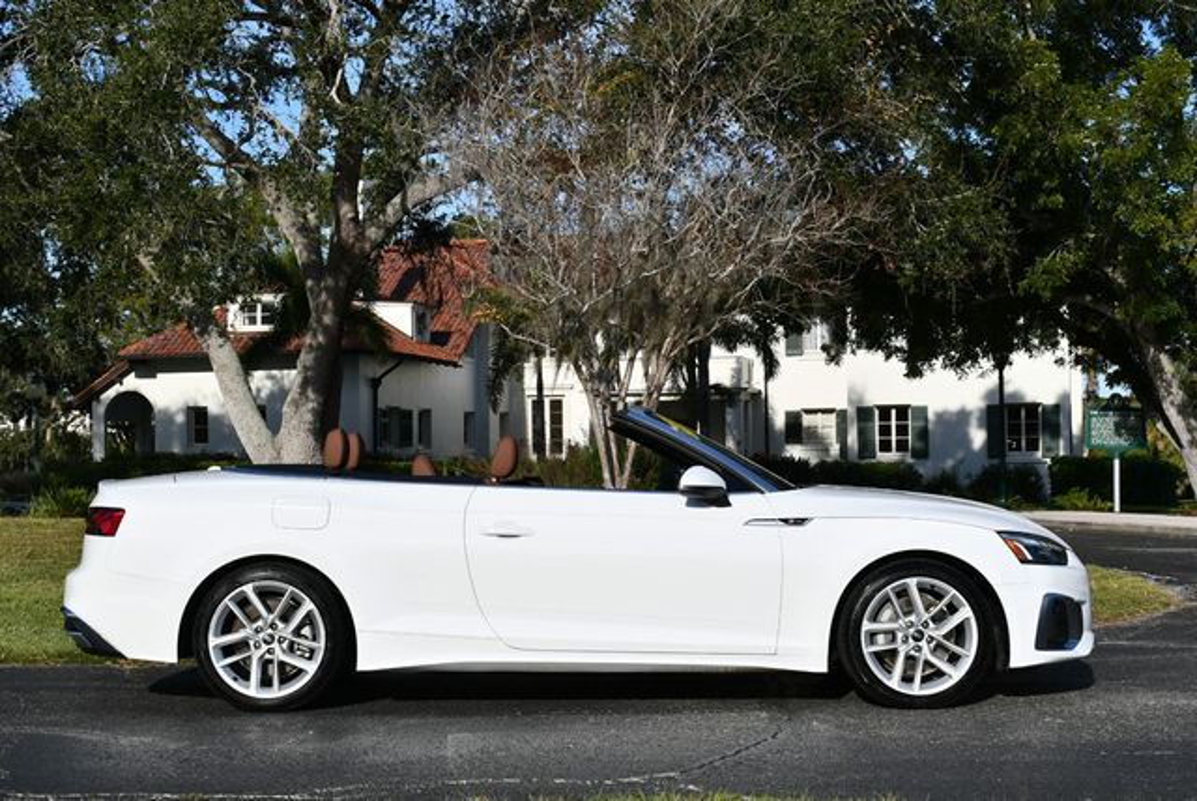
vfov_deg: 25.1
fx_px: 1797
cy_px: 400
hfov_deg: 36.8
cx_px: 598
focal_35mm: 54
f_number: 9
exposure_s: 1/320
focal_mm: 27
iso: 100
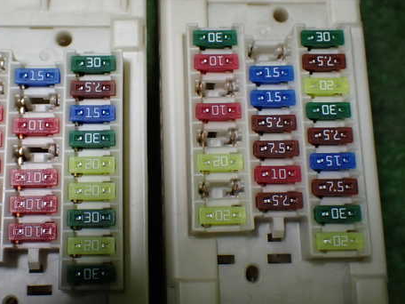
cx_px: 156
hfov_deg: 35.4
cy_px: 148
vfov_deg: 27.0
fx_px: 632
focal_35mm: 54
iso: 320
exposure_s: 1/160
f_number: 2.8
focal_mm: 7.31
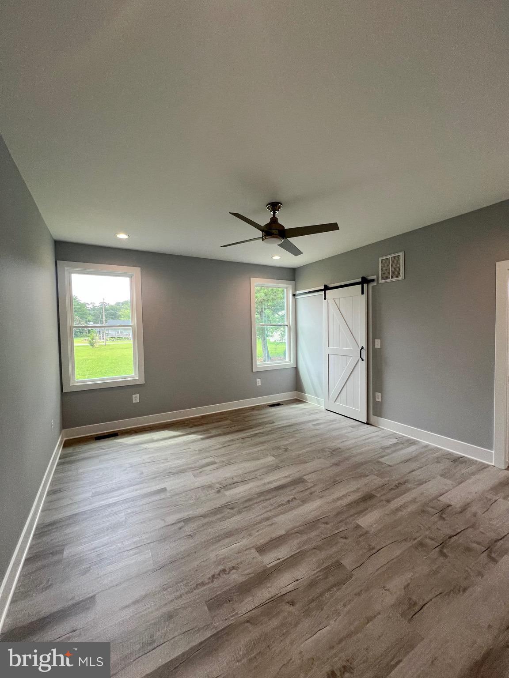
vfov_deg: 106.2
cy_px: 339
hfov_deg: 89.9
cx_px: 254
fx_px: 255
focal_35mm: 13
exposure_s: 1/120
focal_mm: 1.57
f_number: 1.8
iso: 80
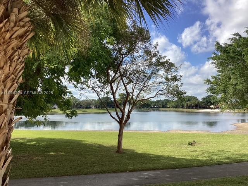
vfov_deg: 45.4
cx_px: 124
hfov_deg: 58.4
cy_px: 93
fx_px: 222
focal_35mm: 31
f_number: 2.4
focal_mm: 3.3
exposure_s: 1/1181
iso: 25
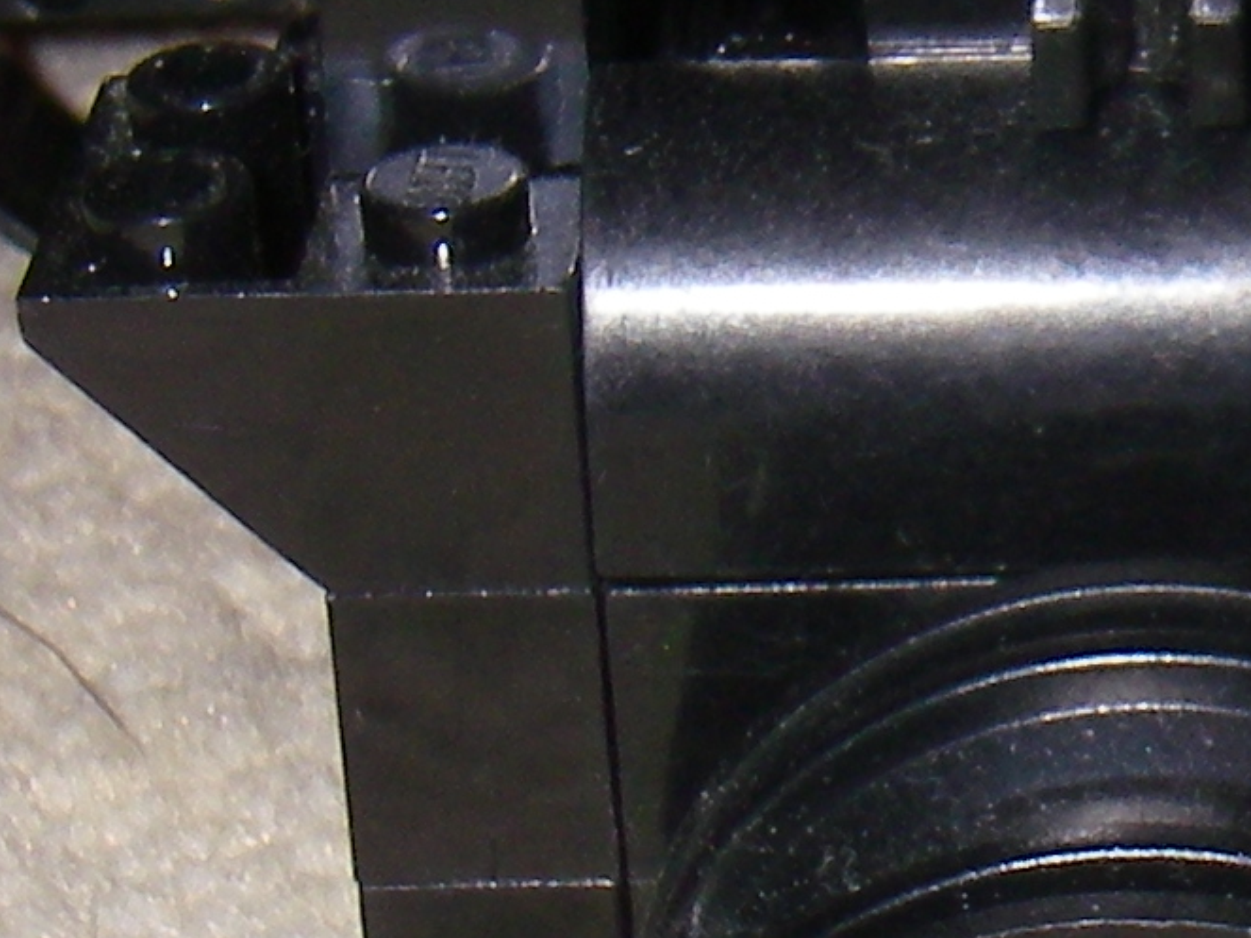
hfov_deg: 11.1
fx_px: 6359
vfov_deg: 8.4
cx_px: 1196
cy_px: 615
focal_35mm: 176
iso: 64
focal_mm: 6.3
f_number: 6.6
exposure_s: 1/40
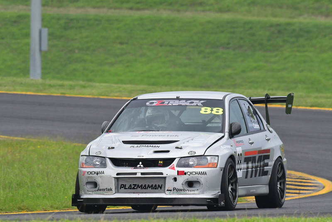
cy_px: 111
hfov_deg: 3.3
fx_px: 5812
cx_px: 166
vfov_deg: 2.2
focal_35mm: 630
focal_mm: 420
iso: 1000
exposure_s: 1/640
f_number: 10
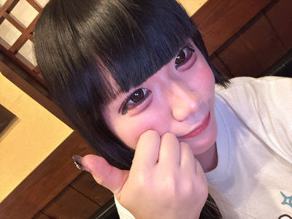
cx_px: 146
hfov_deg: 73.9
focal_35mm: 23
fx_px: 194
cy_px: 110
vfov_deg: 58.9
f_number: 1.9
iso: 320
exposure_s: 1/30
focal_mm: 2.69
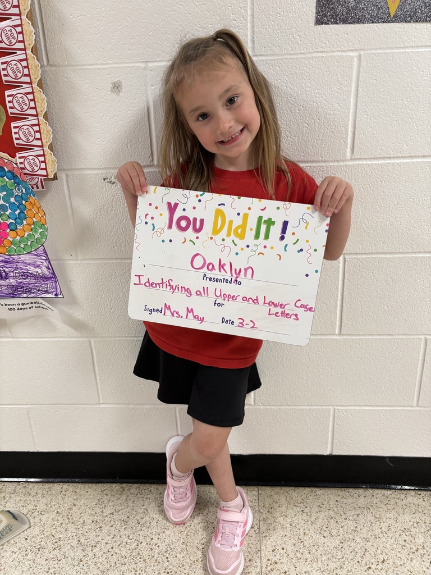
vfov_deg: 67.3
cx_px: 216
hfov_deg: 53.1
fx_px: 432
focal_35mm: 26
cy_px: 288
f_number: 1.6
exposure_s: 1/60
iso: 200
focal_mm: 5.96
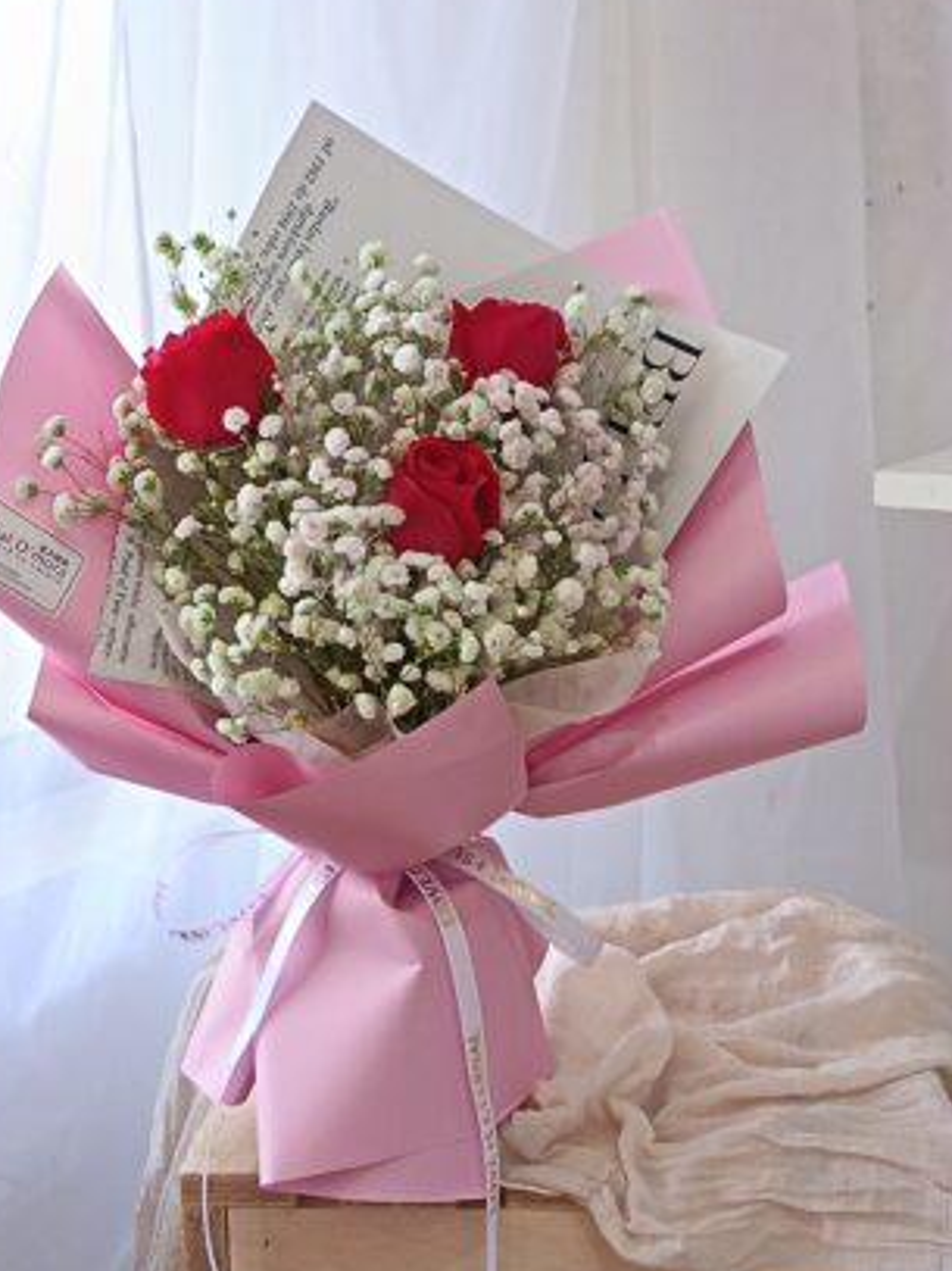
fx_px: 2421
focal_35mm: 66
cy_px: 631
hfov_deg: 22.2
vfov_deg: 29.4
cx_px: 462
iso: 534
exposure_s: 1/60
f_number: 3.5
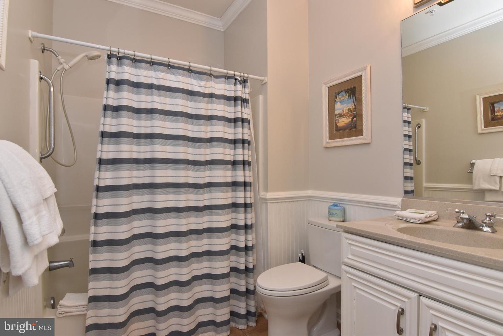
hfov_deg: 90.0
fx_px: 252
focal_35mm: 18
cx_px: 252
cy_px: 168
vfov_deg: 67.5
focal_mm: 12
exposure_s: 1/80
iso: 800
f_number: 8
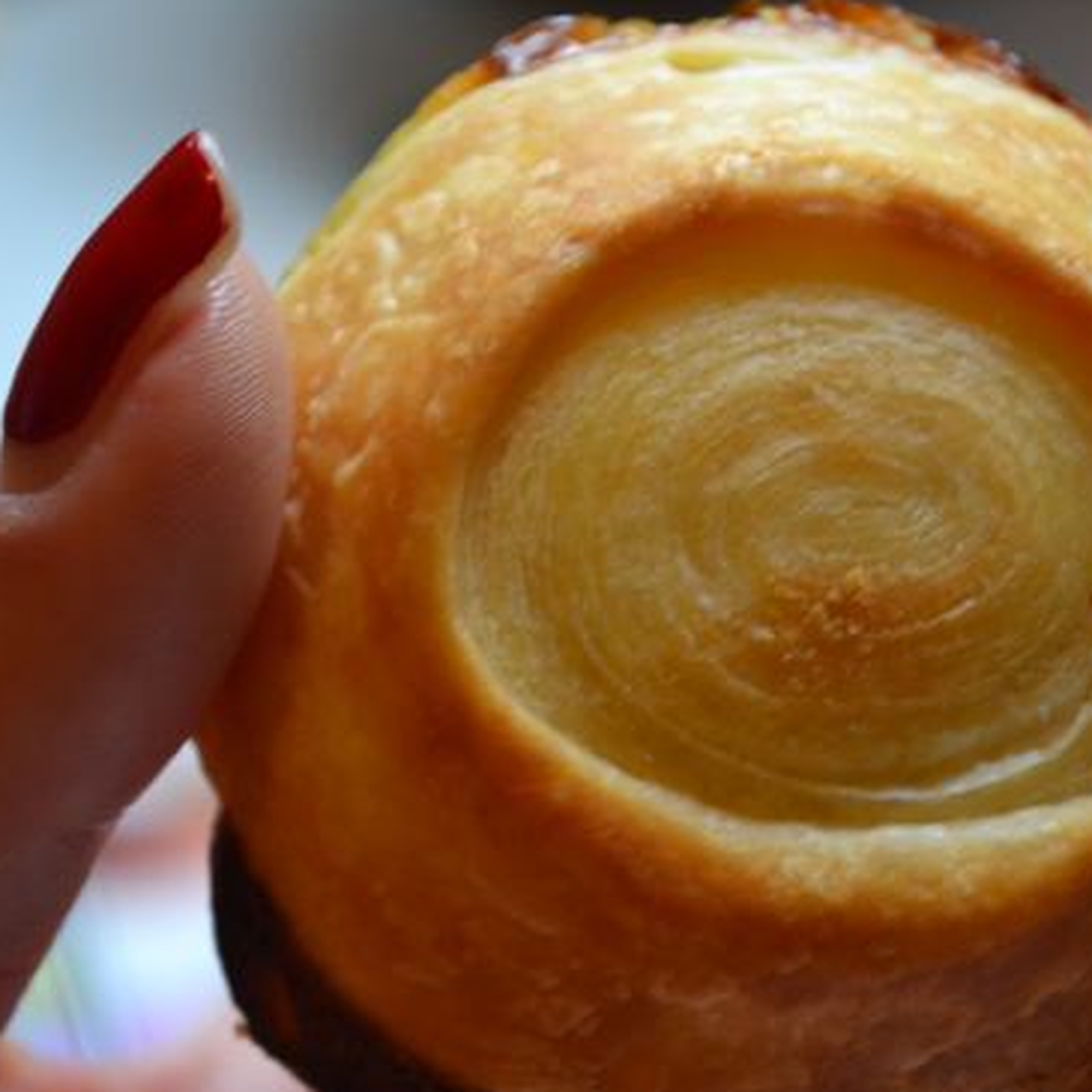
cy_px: 625
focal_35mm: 123
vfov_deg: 14.2
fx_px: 4381
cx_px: 558
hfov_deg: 14.2
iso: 1800
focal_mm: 55
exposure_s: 1/60
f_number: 5.6
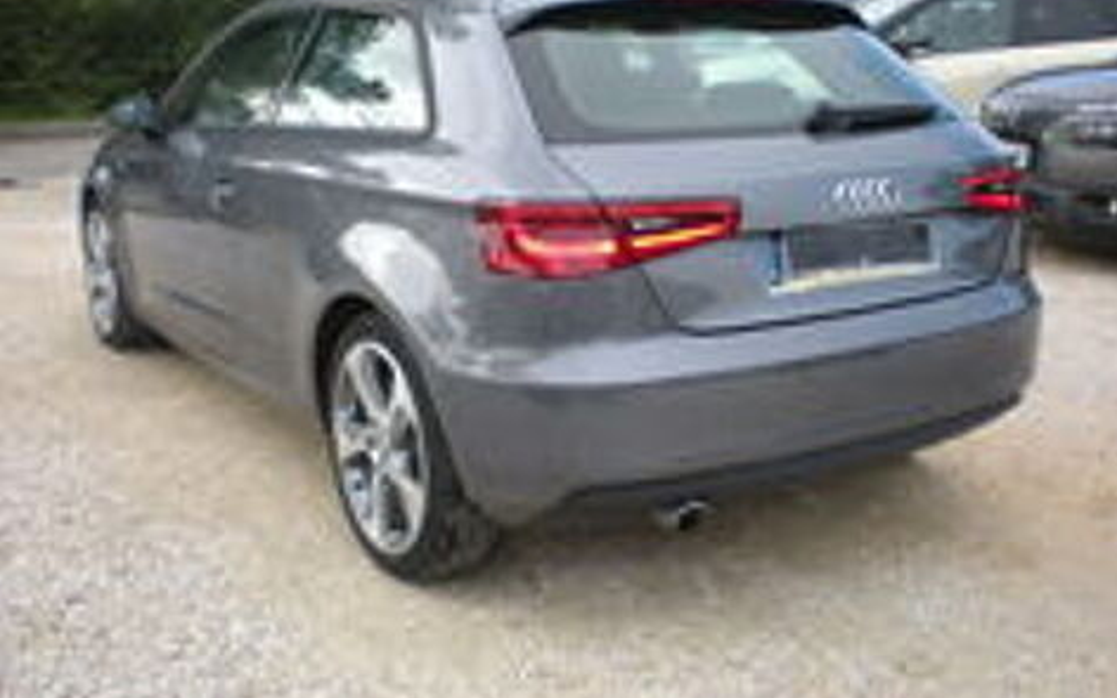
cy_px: 286
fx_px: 1248
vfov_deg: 31.2
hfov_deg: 48.2
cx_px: 566
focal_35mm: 41
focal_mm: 6.3
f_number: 3.1
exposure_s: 1/154
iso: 64
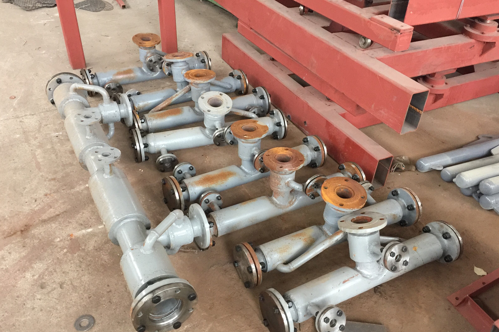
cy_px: 187
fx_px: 430
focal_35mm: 31
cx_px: 248
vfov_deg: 42.2
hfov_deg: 60.3
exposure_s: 1/17
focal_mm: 4.15
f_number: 2.2
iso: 125
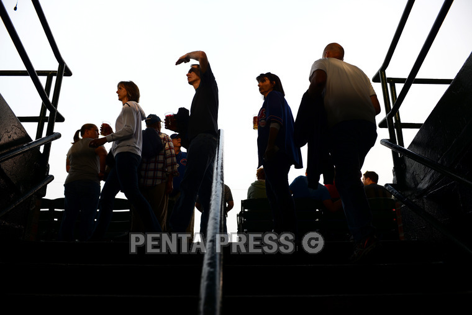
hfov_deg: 65.5
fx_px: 367
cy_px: 158
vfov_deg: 46.4
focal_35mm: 28
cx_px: 236
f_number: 4
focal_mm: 28
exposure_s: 1/500
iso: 200
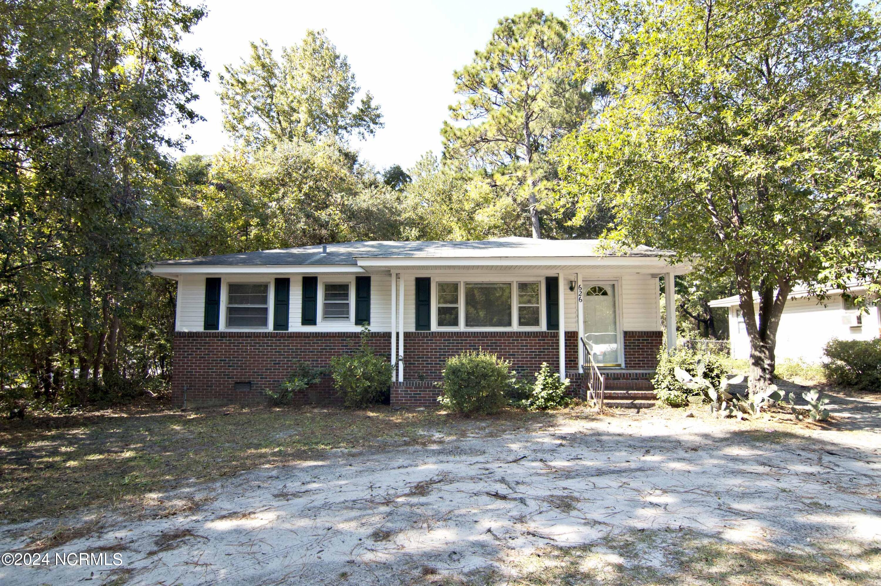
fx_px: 440
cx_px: 440
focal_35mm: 18
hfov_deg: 90.1
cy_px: 293
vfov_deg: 67.3
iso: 200
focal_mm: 12
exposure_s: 1/125
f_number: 5.6
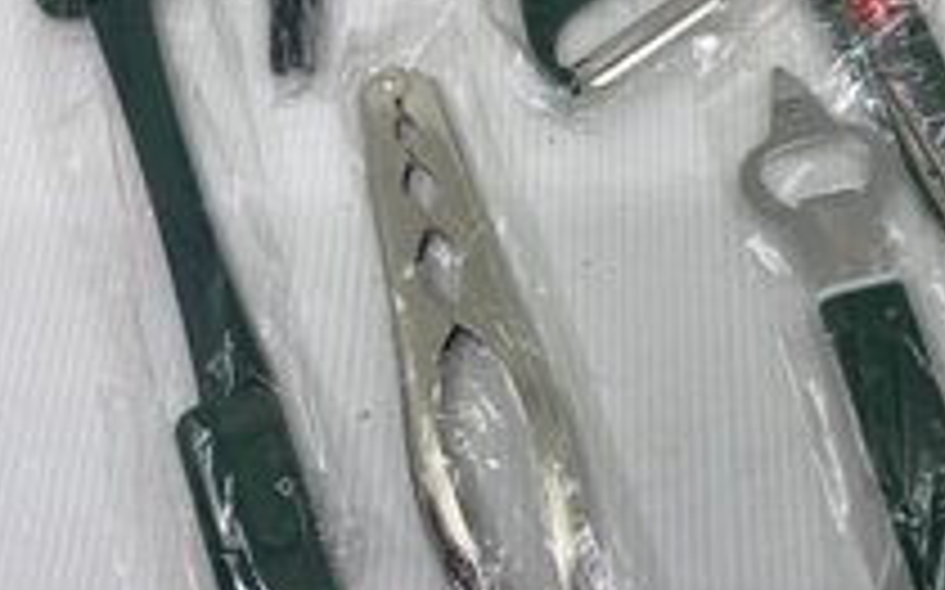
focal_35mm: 45
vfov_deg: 28.4
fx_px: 1158
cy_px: 218
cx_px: 596
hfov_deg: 44.0
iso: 32
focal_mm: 4.25
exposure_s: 1/171
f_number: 1.8
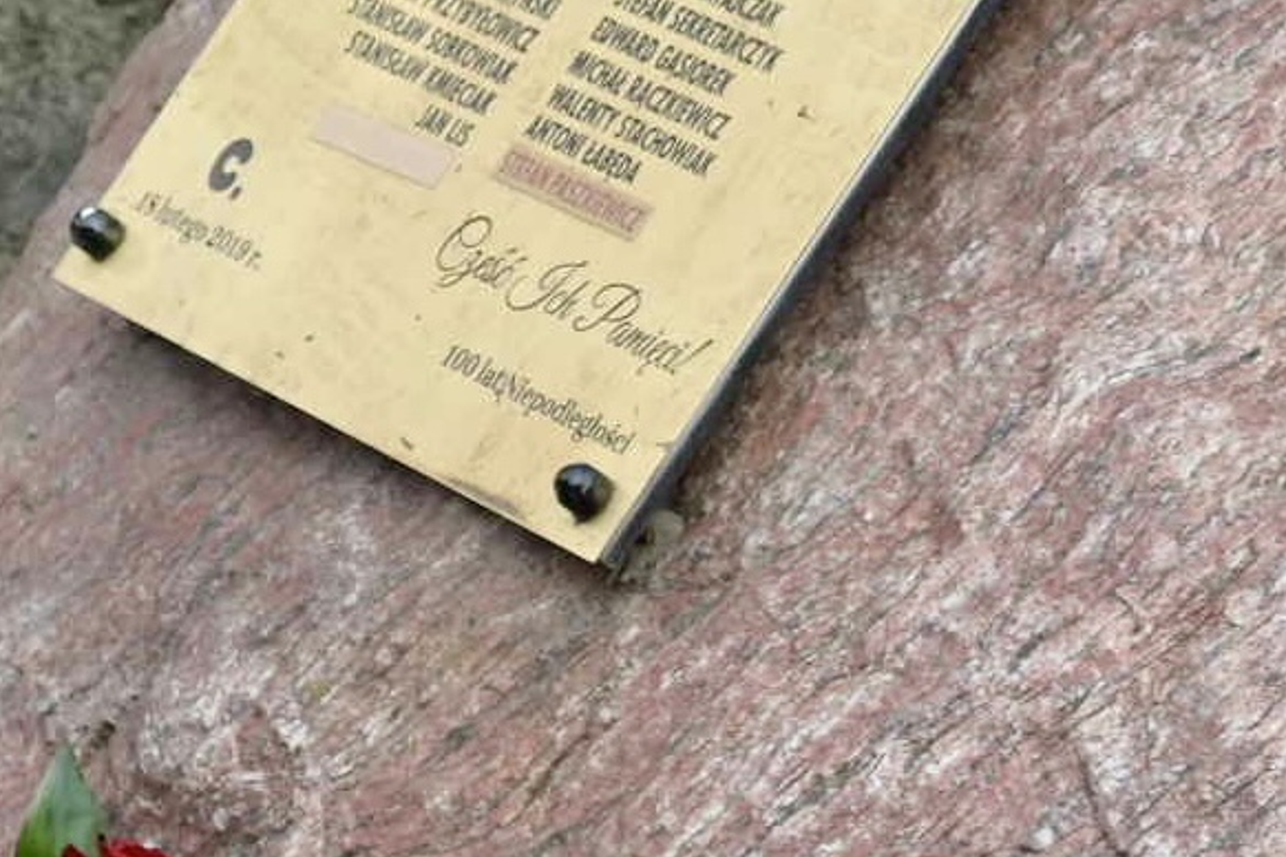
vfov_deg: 4.6
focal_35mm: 296
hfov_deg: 6.9
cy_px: 719
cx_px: -223
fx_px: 10573
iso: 200
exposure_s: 1/400
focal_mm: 50
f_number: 4.5
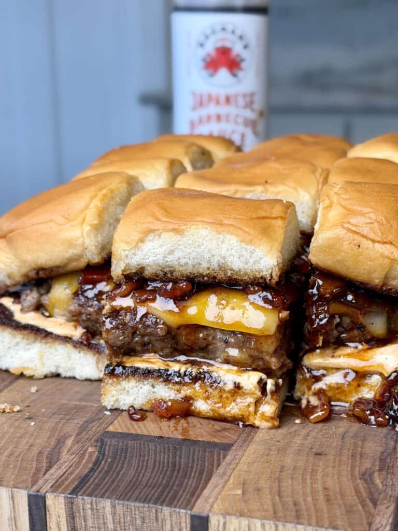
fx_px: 736
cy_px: 266
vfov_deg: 39.7
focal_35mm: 48
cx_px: 199
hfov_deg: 30.3
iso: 50
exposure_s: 1/132
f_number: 1.78
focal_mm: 6.76
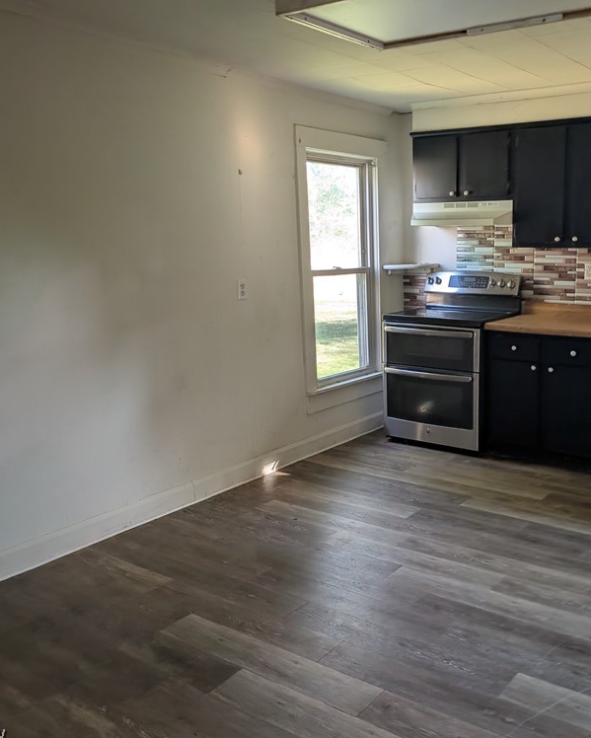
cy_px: 377
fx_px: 699
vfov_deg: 55.6
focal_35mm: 32
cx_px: 412
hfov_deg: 44.9
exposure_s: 1/91.6
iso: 91
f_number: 1.68
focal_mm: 6.9
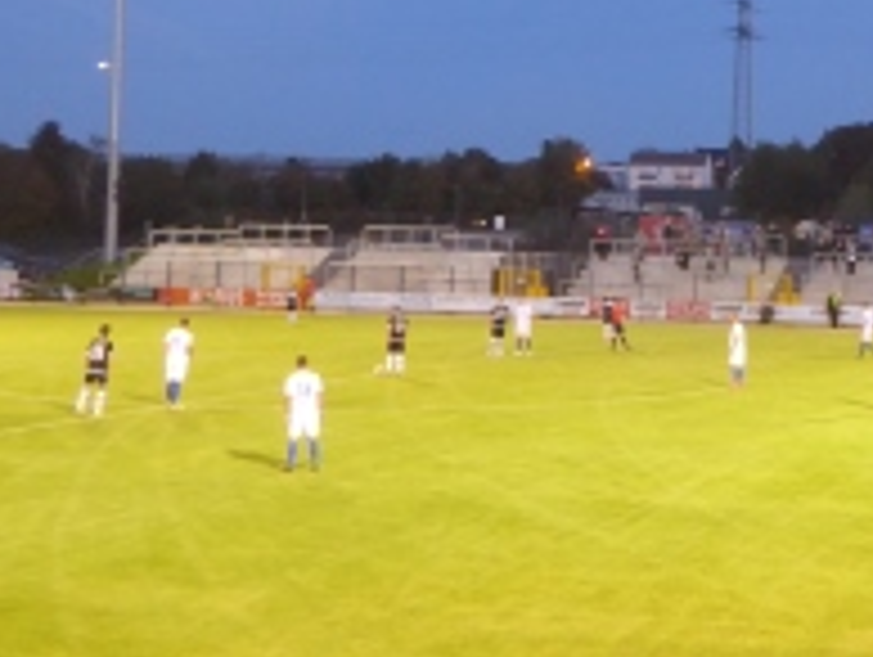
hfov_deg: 25.8
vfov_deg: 20.3
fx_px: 1818
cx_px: 850
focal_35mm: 72
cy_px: 166
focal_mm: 5.4
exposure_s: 1/8
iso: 400
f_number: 3.5
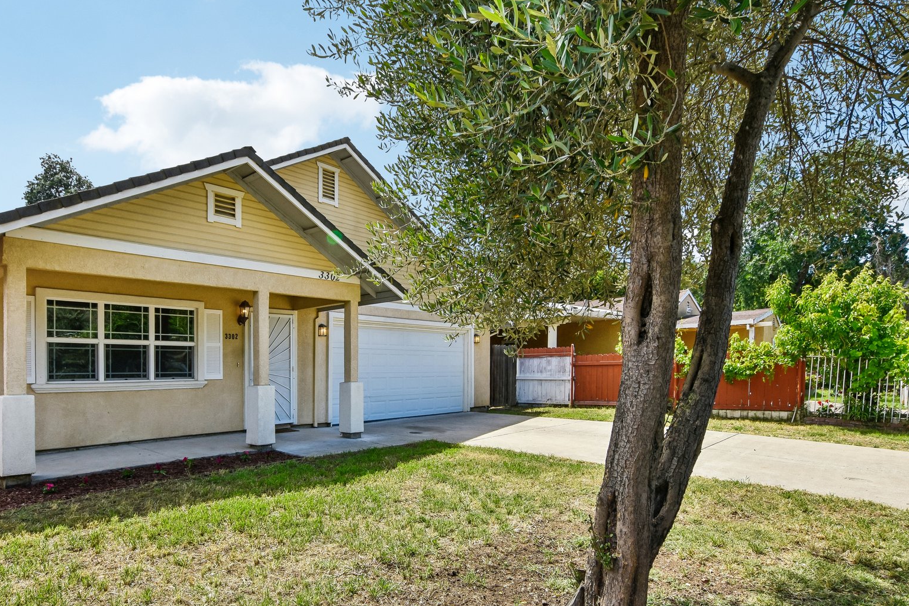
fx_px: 505
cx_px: 381
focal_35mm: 20
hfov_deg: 83.3
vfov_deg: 61.1
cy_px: 381
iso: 100
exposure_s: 1/200
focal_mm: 10
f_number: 8
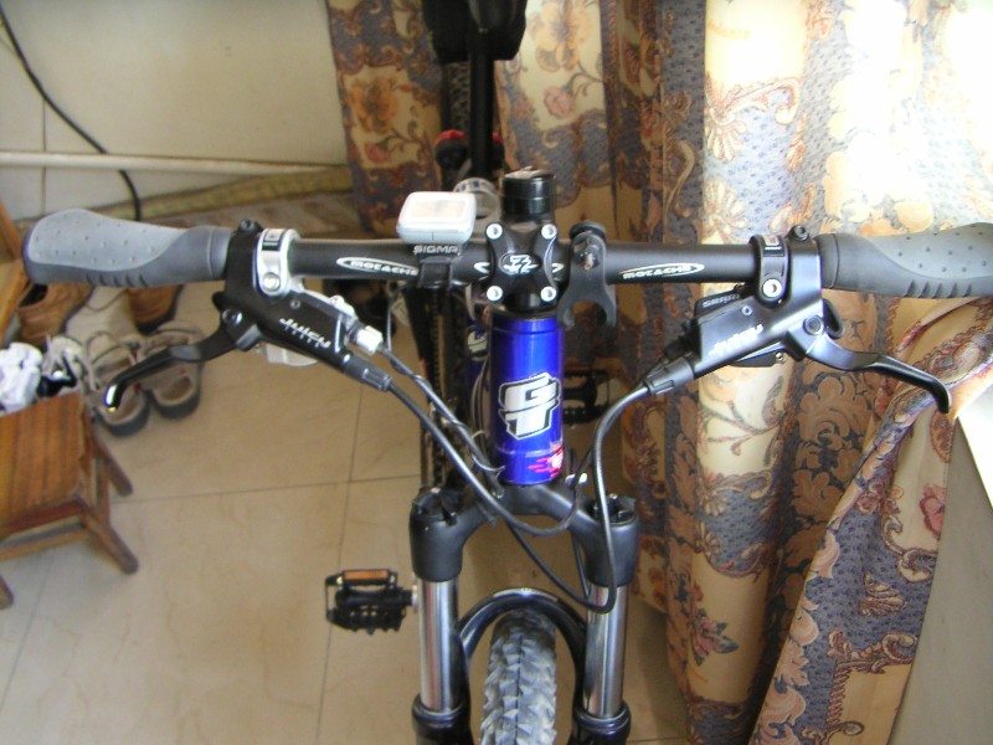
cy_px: 372
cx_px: 496
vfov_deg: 38.7
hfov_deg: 50.1
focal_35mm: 37
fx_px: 1061
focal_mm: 4.8
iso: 100
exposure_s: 1/4
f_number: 2.8
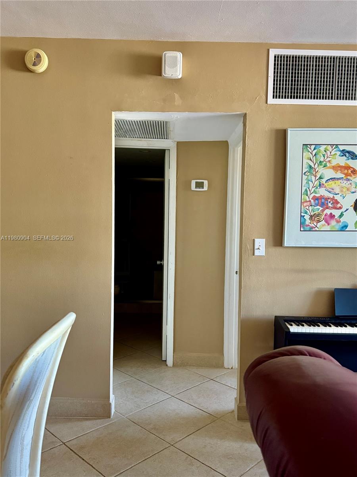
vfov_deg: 71.6
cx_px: 178
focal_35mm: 24
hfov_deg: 56.8
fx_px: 330
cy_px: 238
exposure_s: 1/60
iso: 500
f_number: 1.78
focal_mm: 6.76
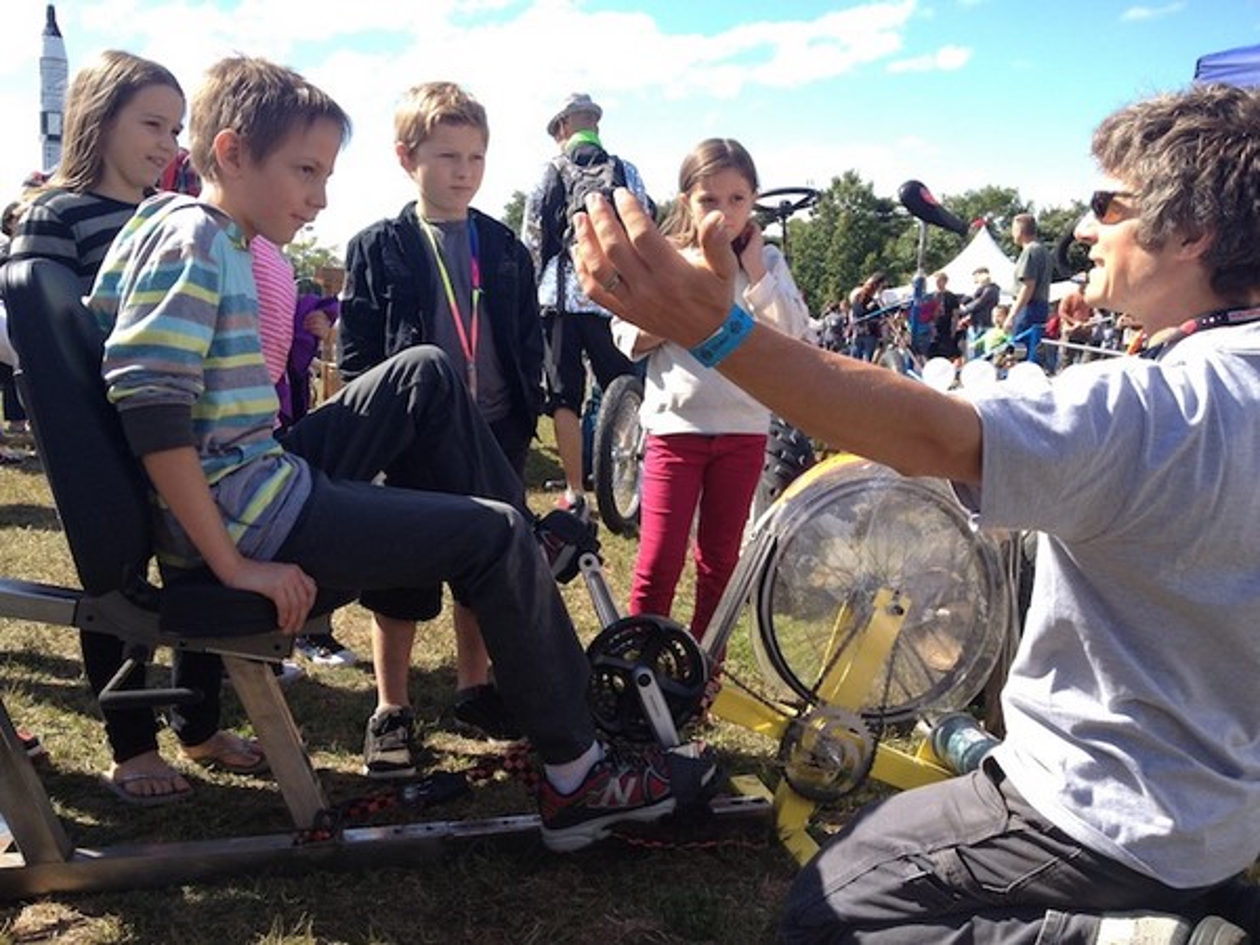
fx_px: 1274
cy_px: 472
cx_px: 630
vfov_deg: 40.7
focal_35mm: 35
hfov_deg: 52.6
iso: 64
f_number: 2.4
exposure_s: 1/717
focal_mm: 4.28
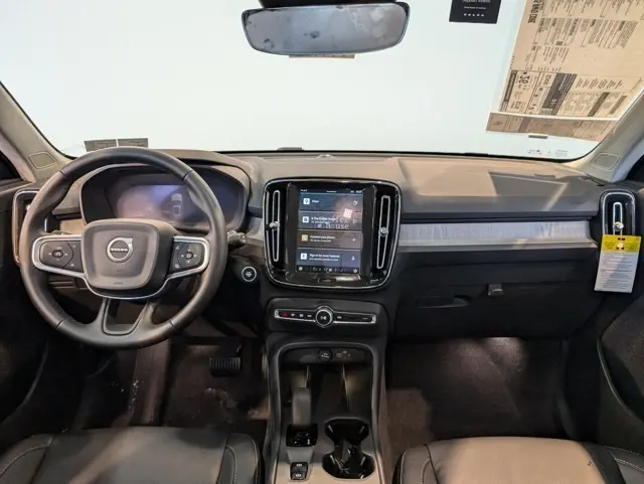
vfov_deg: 56.9
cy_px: 242
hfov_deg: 71.6
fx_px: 447
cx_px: 322
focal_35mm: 24
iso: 182
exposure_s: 1/66.3
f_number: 1.68
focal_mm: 6.9
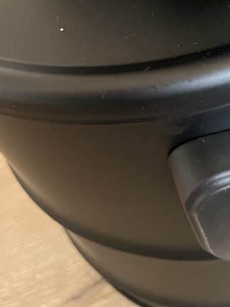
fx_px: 540
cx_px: 221
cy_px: -51
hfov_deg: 23.2
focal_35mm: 61
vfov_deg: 28.1
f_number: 1.6
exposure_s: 1/40
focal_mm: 5.1
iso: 640
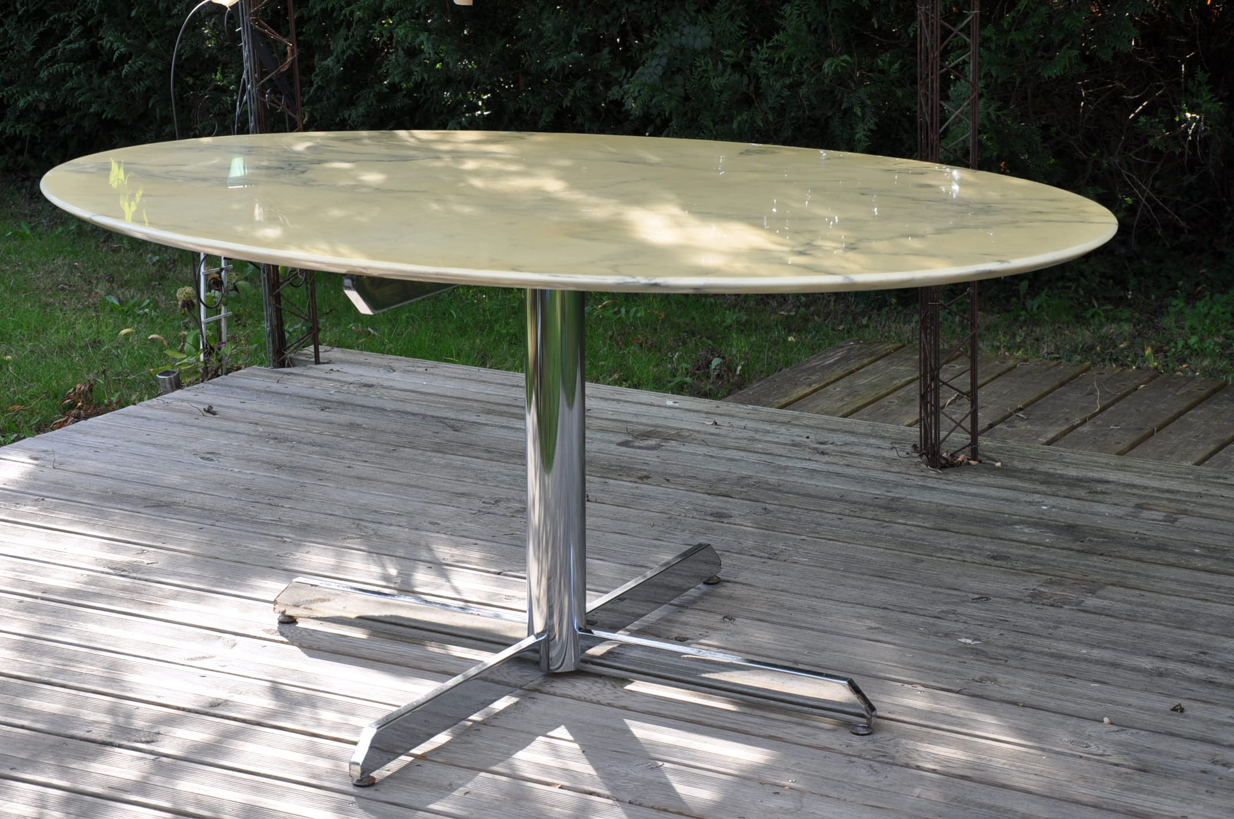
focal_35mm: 78
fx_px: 2670
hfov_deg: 26.0
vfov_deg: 17.4
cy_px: 410
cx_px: 617
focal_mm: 52
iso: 250
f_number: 8
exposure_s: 1/60
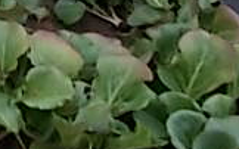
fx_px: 709
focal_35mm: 109
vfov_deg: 11.0
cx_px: -196
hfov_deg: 16.1
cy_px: -137
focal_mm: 4.6
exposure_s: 1/30
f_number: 3.2
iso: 80
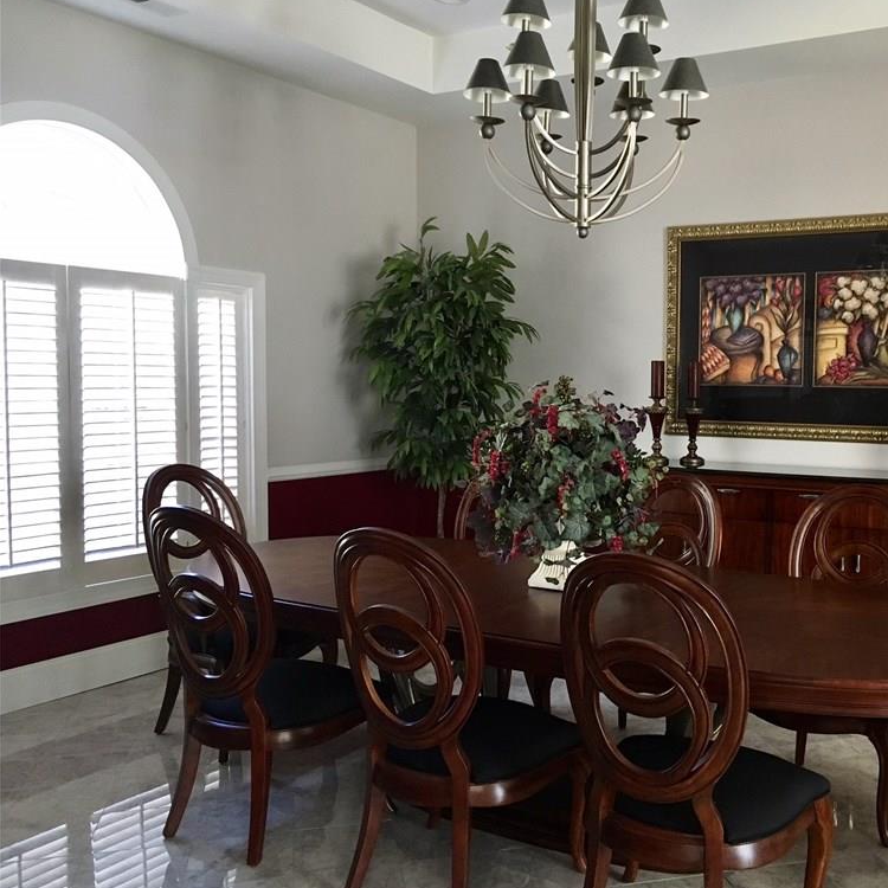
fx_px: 1016
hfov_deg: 46.3
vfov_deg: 47.2
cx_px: 605
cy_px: 442
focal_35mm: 35
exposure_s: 1/24
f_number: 2.2
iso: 200
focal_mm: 4.15
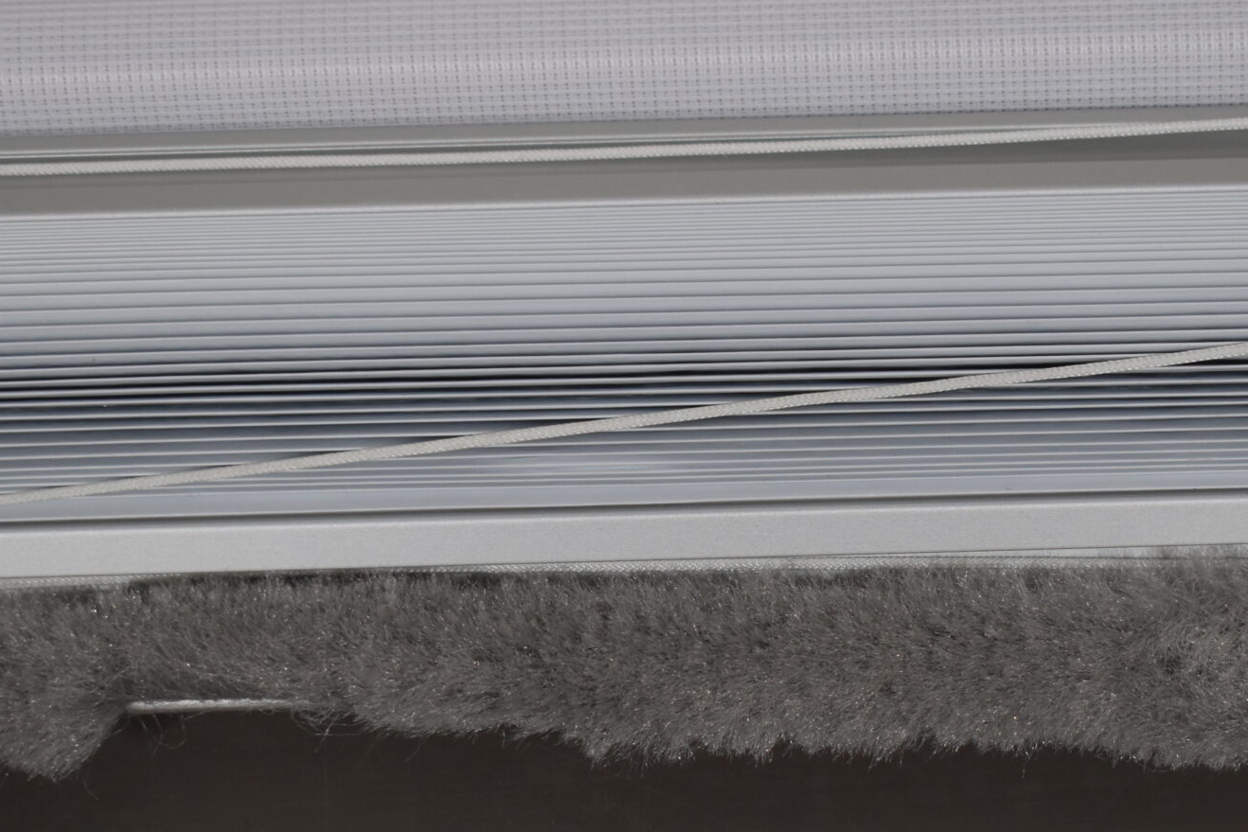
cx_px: 776
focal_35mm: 102
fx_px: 3535
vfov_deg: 13.4
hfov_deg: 20.0
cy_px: 567
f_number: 4.5
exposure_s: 1/250
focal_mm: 35
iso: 450
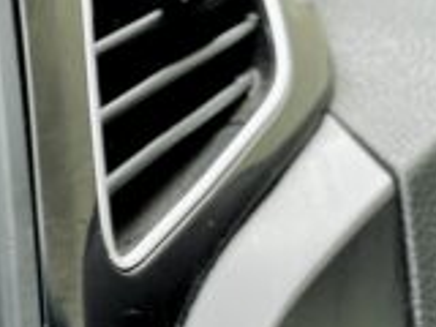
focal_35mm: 125
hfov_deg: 13.1
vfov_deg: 11.3
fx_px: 1574
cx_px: -501
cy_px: 507
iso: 64
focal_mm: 5.1
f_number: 1.6
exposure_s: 1/121
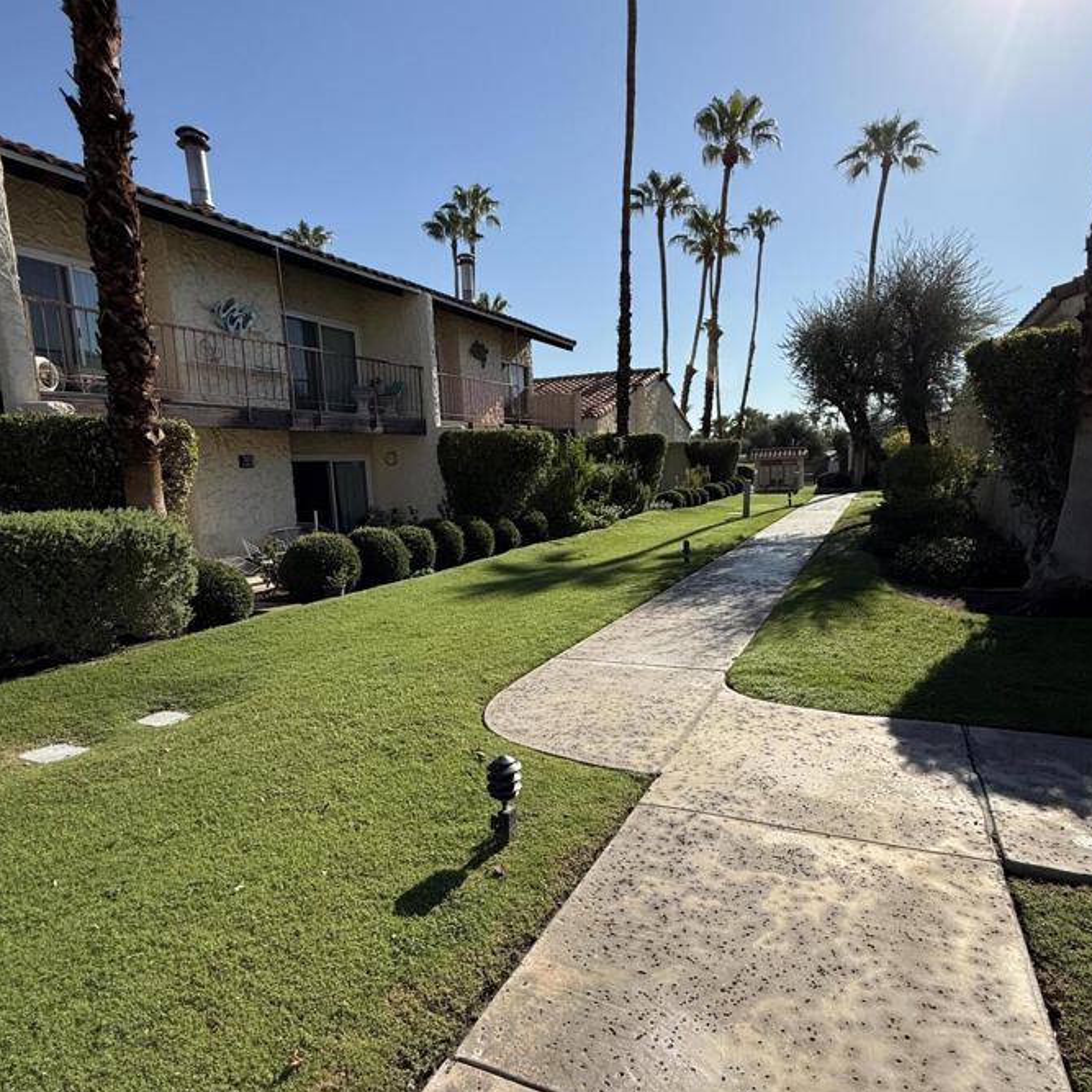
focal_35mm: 19
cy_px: 576
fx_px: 678
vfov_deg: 77.6
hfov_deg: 77.7
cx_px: 562
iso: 50
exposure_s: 1/2506
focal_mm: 2.22
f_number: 2.2
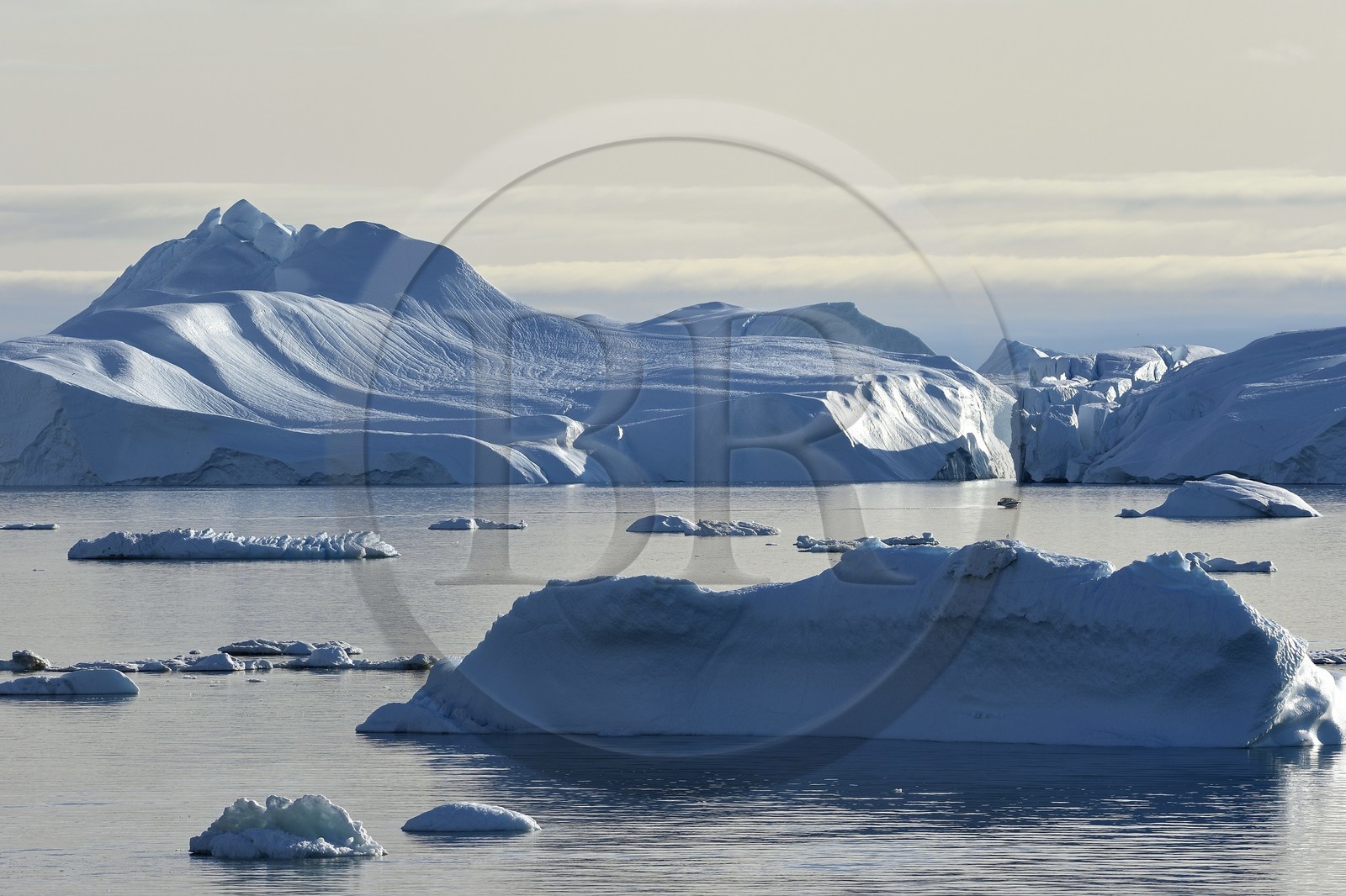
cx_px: 673
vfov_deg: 4.9
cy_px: 448
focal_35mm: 280
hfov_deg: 7.4
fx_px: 10466
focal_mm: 280
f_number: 10
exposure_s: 1/640
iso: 200
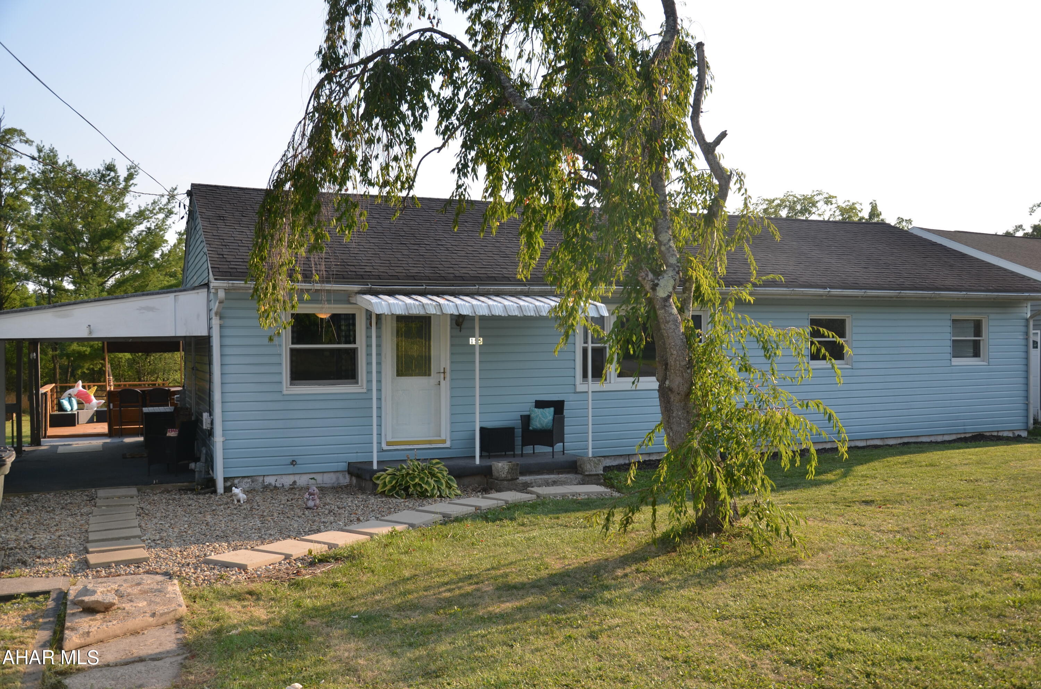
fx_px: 952
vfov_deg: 39.8
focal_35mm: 33
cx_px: 520
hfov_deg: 57.3
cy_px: 344
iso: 100
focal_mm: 22
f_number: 5.6
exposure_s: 1/250
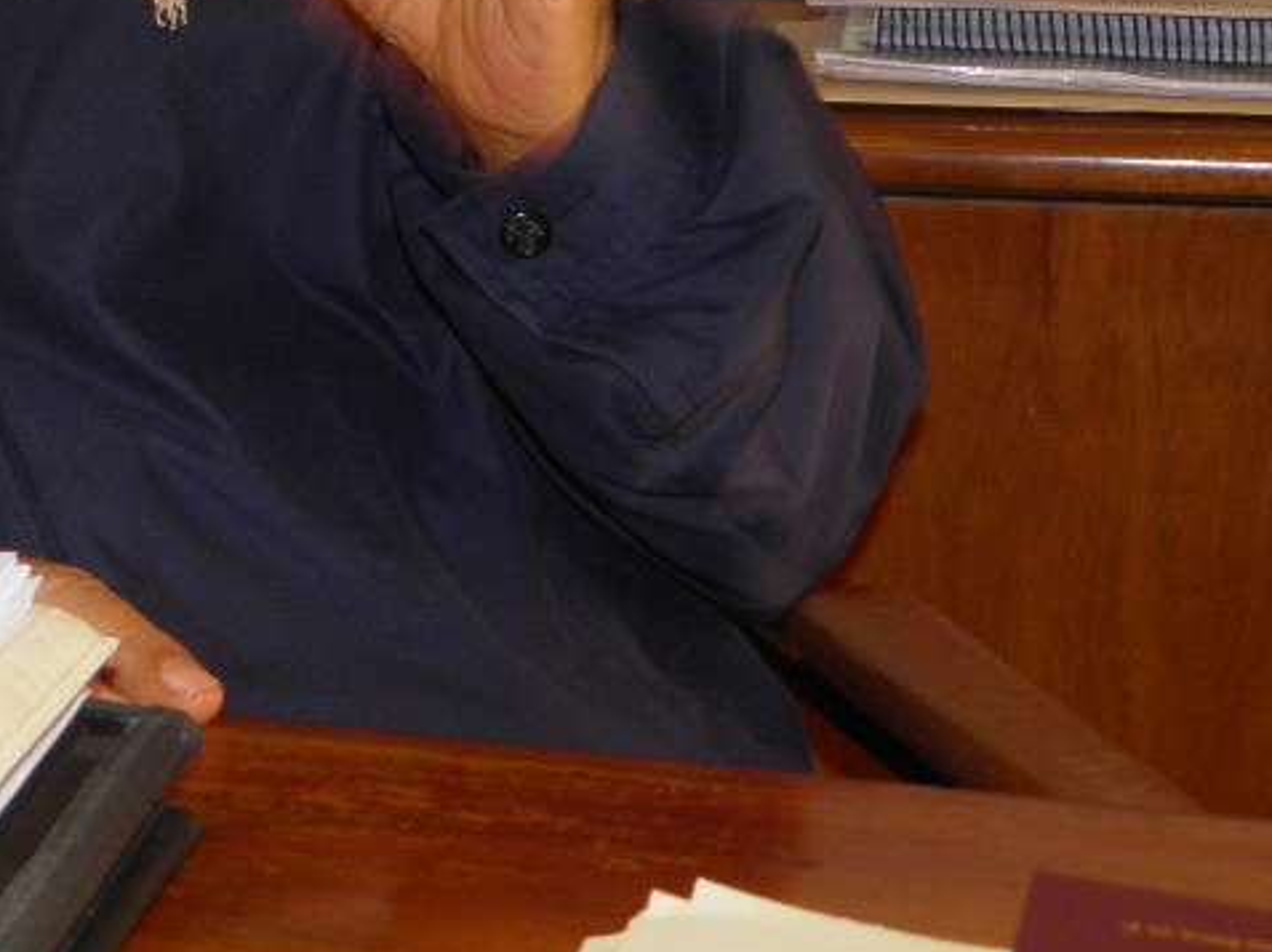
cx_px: -179
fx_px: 3452
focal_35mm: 94
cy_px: -211
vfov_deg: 15.1
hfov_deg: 19.8
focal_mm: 6.3
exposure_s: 1/50
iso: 100
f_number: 3.1
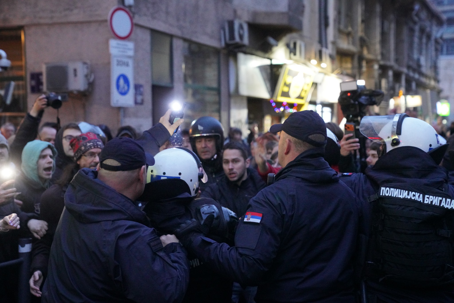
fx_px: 769
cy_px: 152
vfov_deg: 22.3
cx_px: 227
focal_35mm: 61
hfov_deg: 32.9
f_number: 4
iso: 10000
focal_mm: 61
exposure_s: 1/160
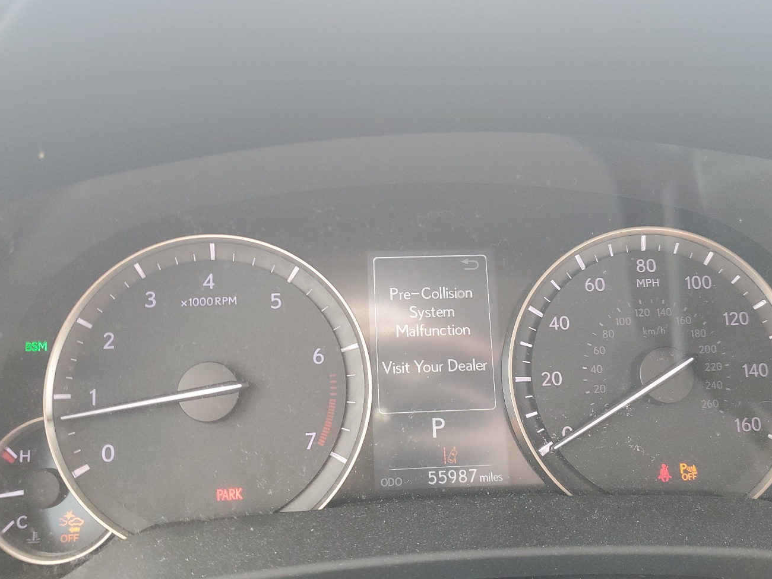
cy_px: 318
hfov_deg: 56.8
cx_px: 403
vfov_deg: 44.1
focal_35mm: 32
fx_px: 714
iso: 93
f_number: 1.5
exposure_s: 1/100
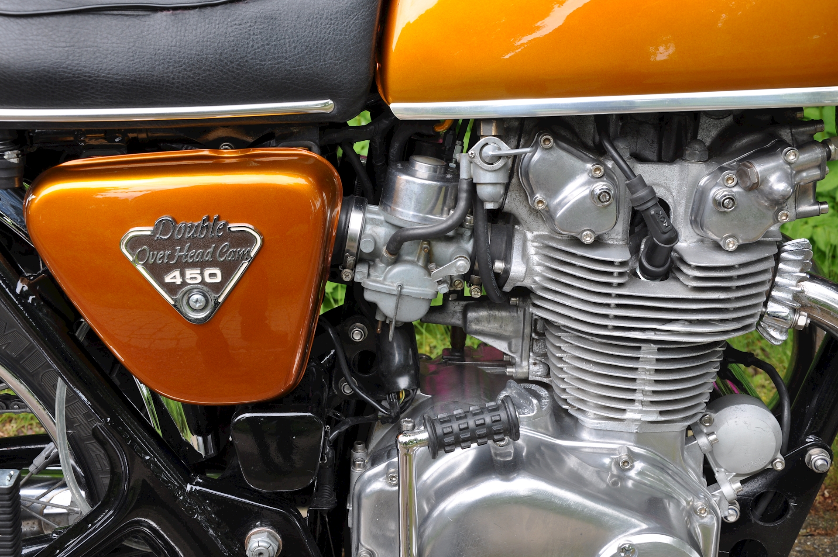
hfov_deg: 35.1
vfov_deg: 23.7
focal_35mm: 57
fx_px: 1325
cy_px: 278
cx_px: 419
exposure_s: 1/100
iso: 200
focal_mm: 38
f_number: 9
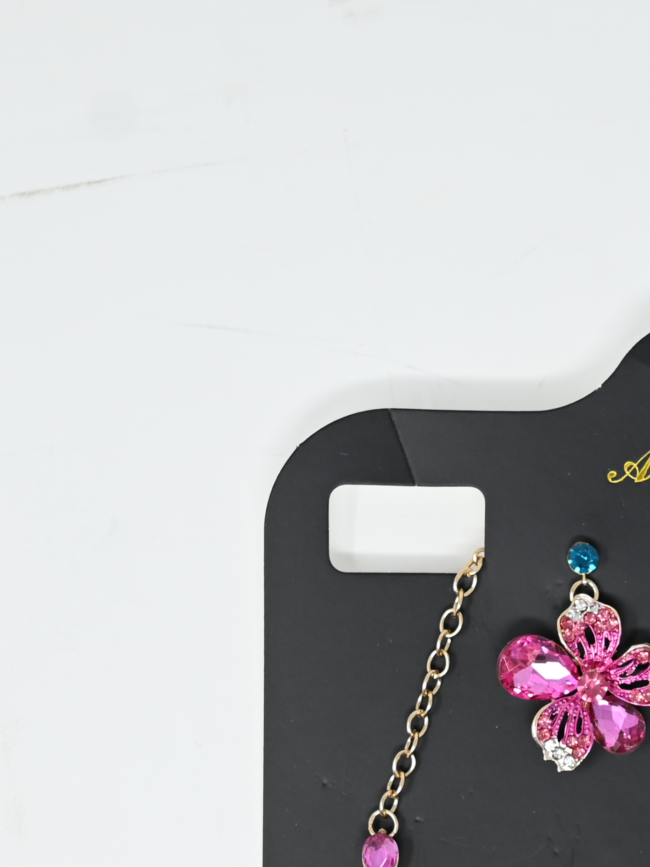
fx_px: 3130
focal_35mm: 125
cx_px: 696
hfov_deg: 11.7
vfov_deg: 15.6
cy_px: 769
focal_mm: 40
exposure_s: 1/60
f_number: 4.5
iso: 125
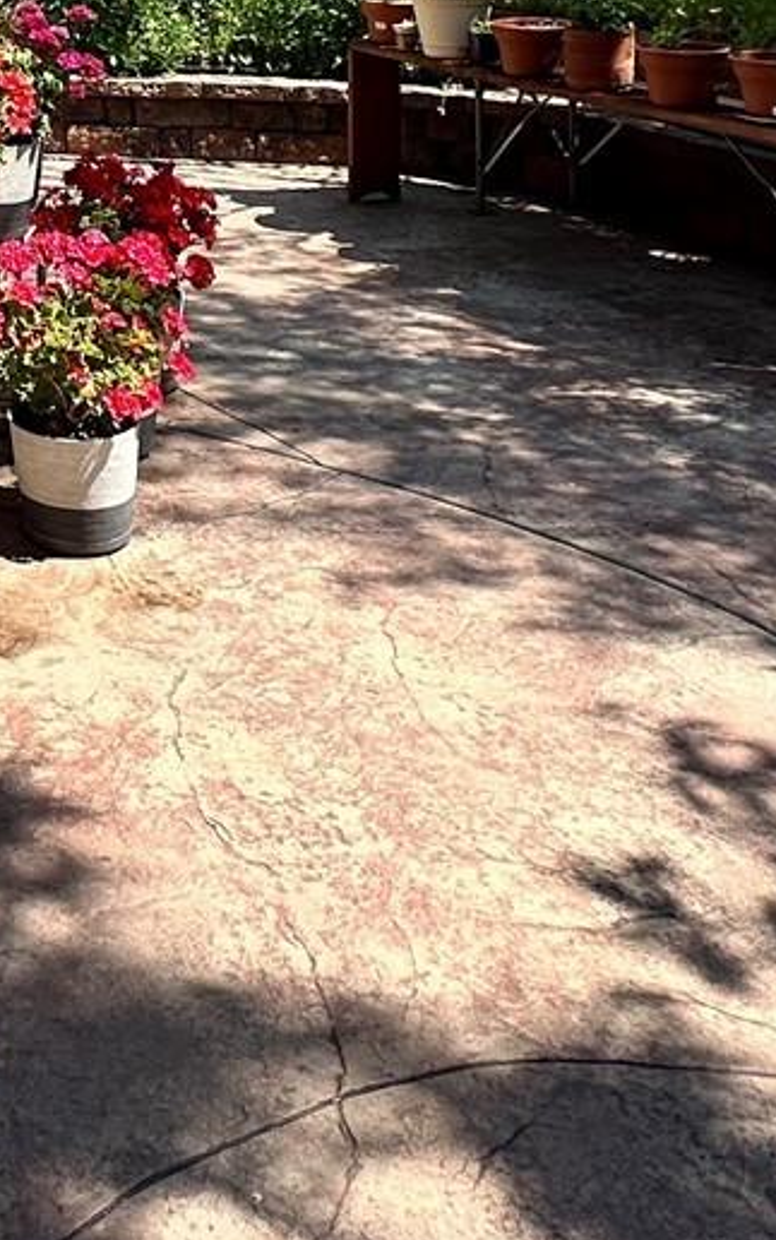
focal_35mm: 46
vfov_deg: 36.9
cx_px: -255
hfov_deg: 24.2
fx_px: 1555
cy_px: -113
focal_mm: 2.22
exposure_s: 1/1261
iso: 50
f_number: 2.2
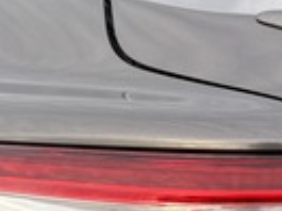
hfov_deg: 22.7
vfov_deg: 17.2
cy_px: 227
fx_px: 676
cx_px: 278
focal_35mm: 83
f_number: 1.6
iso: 50
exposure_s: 1/312
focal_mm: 5.96
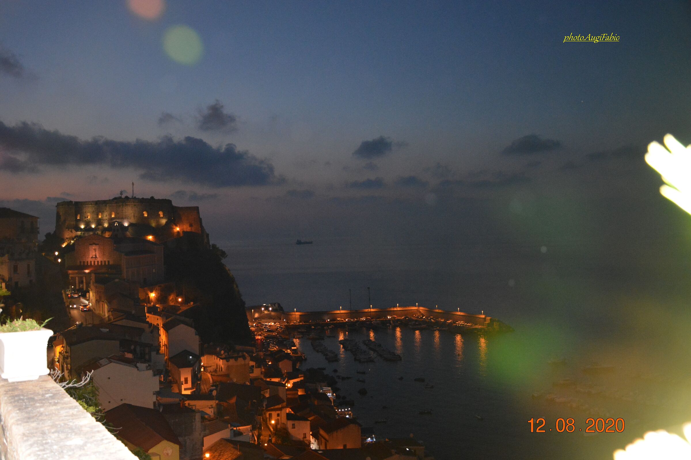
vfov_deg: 41.7
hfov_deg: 59.5
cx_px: 346
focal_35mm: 32
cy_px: 230
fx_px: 605
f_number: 3.8
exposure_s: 1/60
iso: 3200
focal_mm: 21
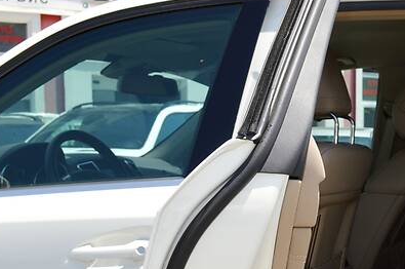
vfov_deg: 18.3
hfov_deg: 26.4
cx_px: 396
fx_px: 820
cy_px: 241
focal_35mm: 73
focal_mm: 24
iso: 100
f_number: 7.1
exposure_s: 1/200
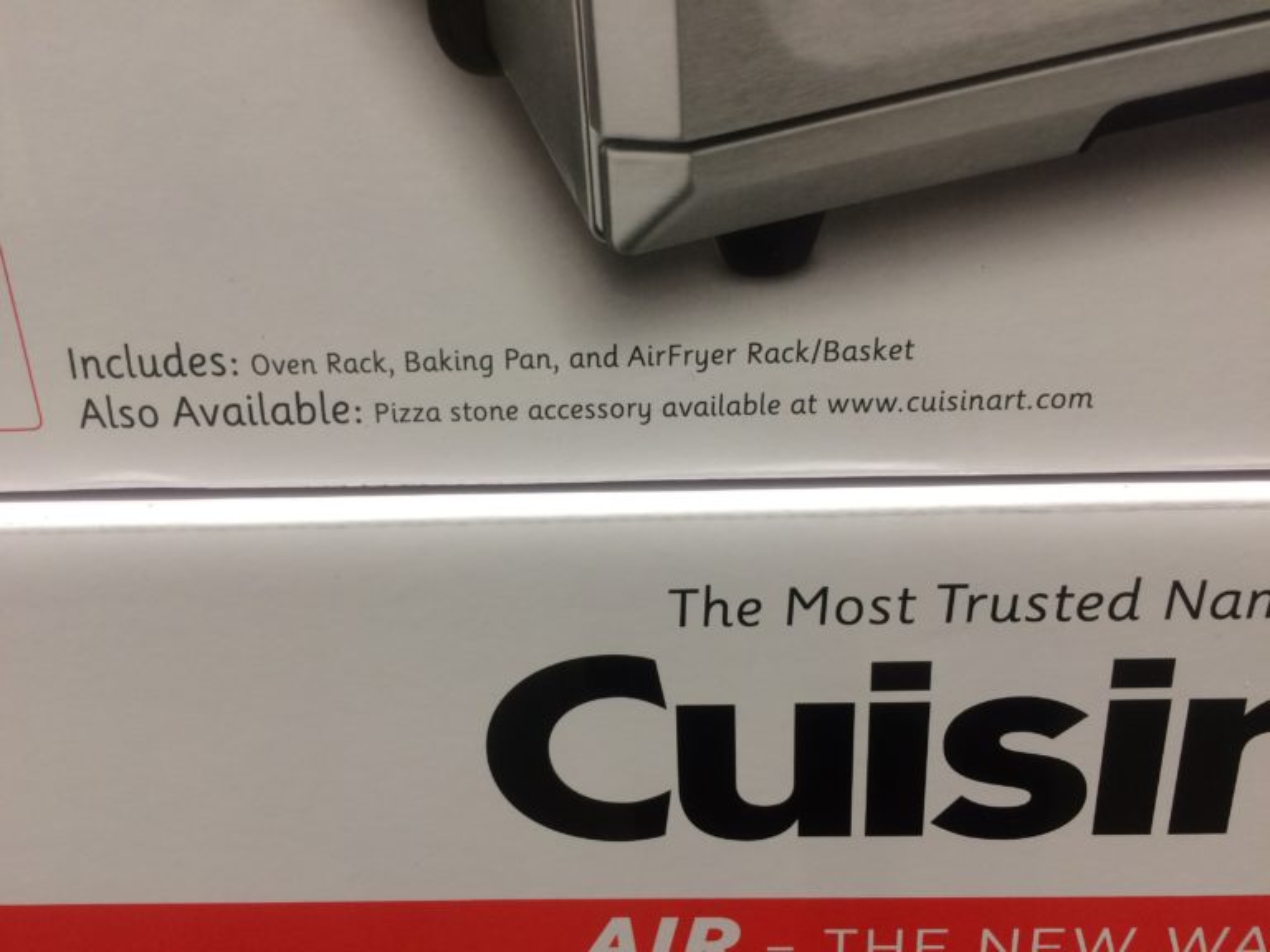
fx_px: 1064
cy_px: 476
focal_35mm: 29
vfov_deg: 48.2
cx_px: 635
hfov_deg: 61.7
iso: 80
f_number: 2.2
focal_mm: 4.15
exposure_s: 1/30
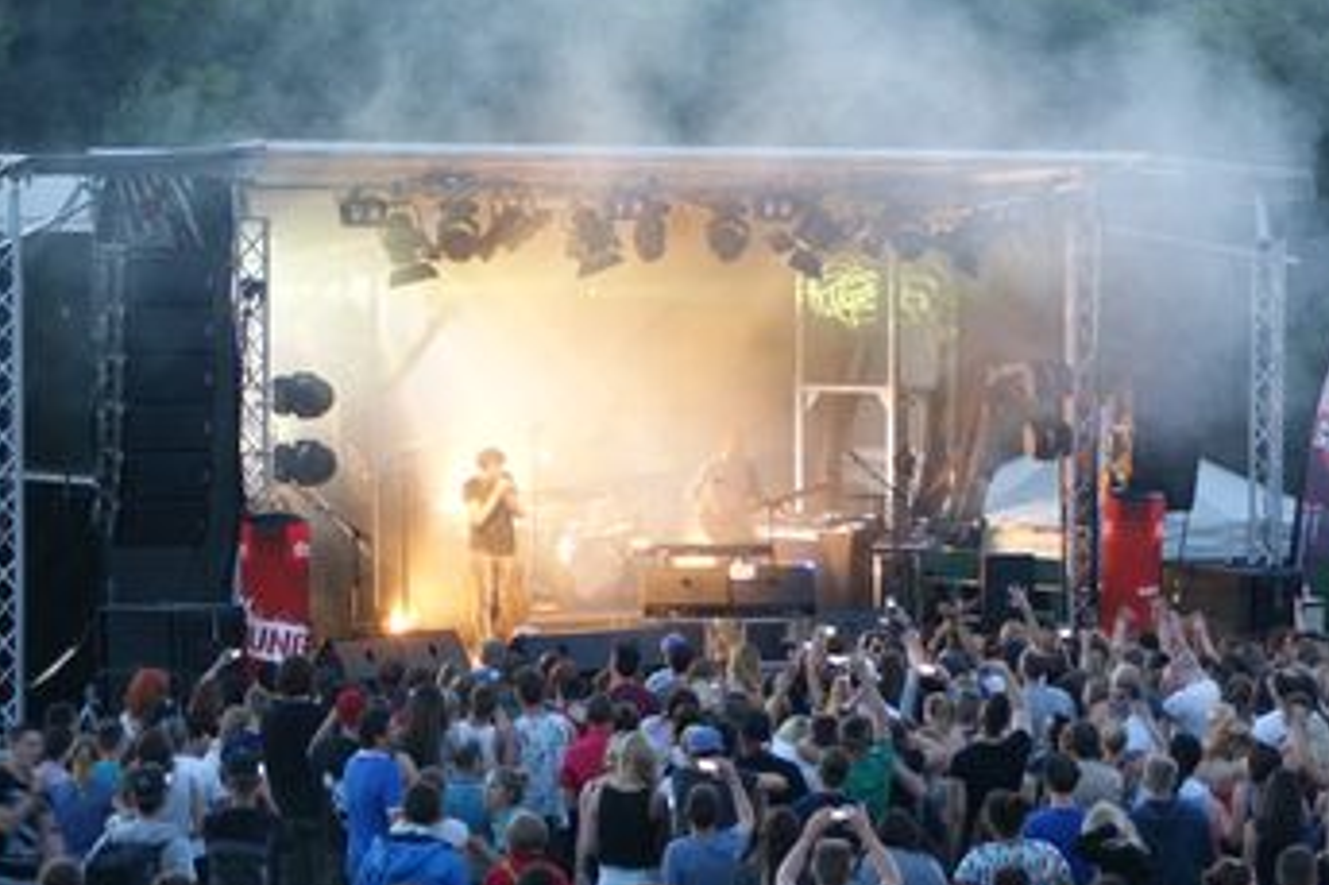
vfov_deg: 10.2
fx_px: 4944
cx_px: 823
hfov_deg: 15.3
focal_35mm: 134
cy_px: 555
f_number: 4
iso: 400
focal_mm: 60
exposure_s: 1/15
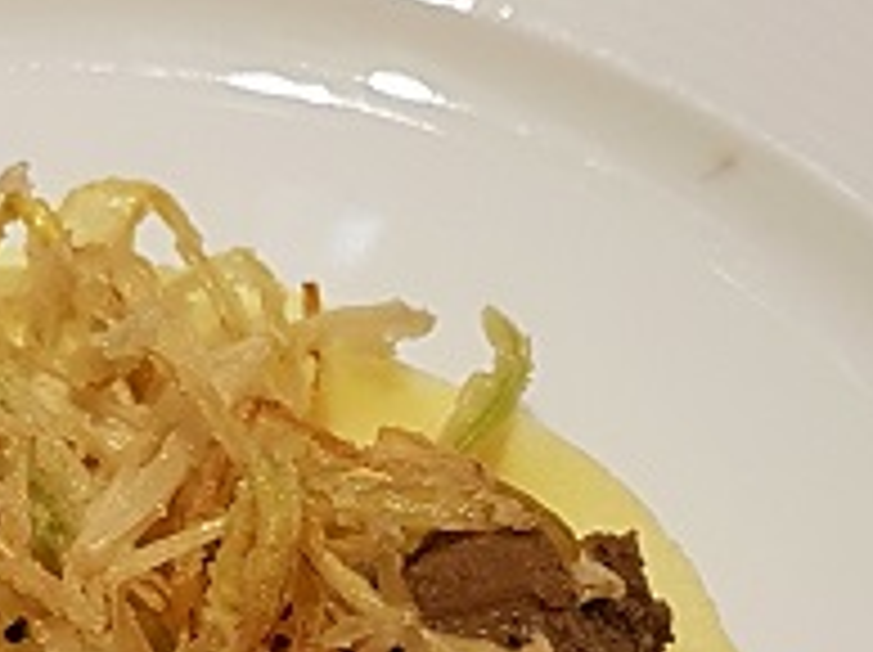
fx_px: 3375
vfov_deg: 10.9
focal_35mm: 134
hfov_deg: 14.7
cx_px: 421
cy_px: 735
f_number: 1.7
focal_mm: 4.2
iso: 100
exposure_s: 1/120
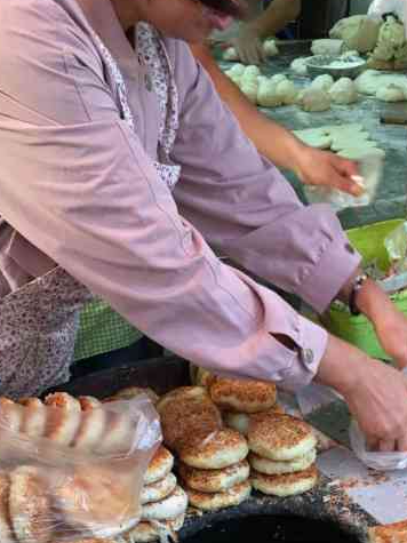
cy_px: 516
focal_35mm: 57
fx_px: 894
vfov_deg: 31.7
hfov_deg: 25.4
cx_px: 292
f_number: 2.2
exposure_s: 1/17
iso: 64
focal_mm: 4.15
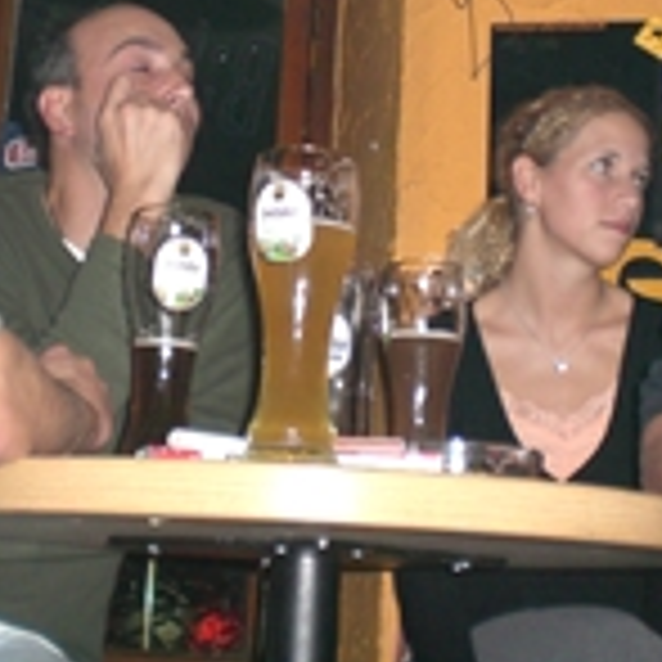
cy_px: 77
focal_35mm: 80
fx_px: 1731
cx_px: 342
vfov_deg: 21.2
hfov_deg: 21.7
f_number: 3.1
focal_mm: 6.3
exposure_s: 1/60
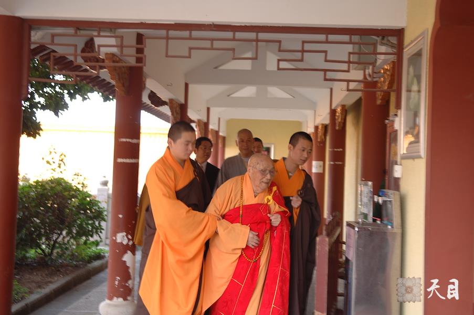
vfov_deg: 28.0
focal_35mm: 48
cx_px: 237
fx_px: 631
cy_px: 158
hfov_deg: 41.2
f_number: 3
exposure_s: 1/40
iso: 100
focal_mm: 32
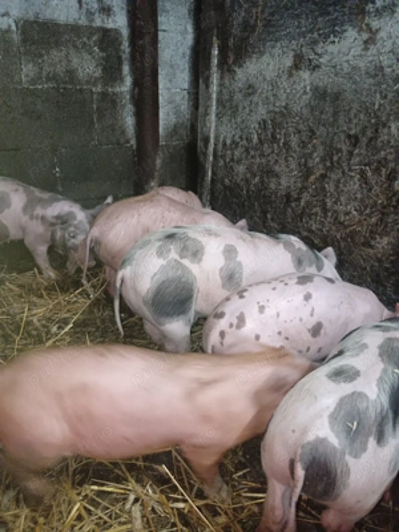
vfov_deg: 65.3
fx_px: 415
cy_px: 266
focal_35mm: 27
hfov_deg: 51.4
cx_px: 200
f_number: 1.9
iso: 4793
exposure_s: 1/33.3
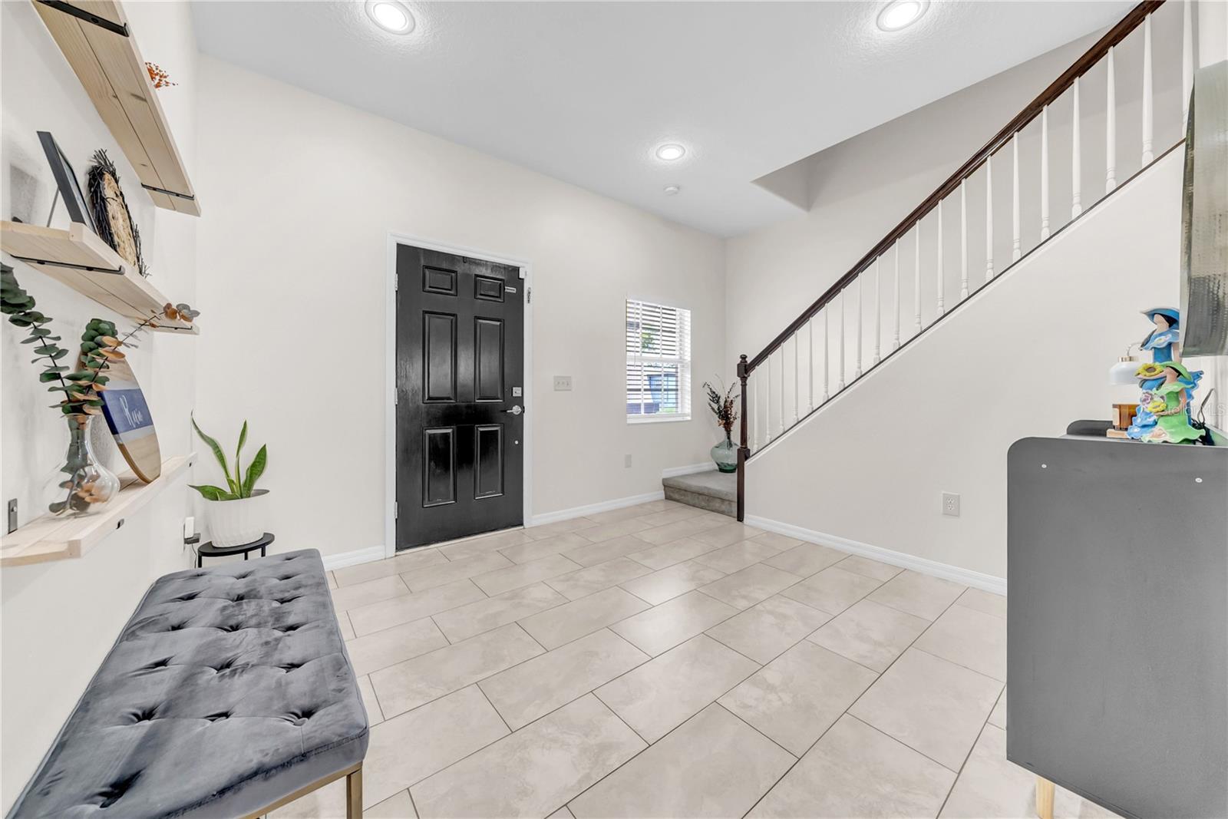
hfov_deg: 112.6
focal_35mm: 12
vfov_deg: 90.0
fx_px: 409
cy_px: 410
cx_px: 614
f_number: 7.1
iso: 800
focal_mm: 12
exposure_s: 1/15
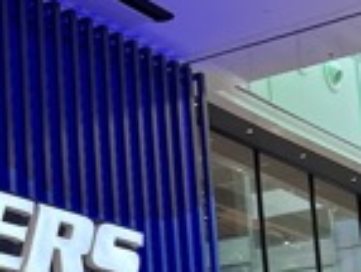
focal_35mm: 116
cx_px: -263
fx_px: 1213
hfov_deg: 15.0
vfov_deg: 12.6
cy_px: 290
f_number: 1.5
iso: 80
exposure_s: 1/117
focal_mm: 5.7
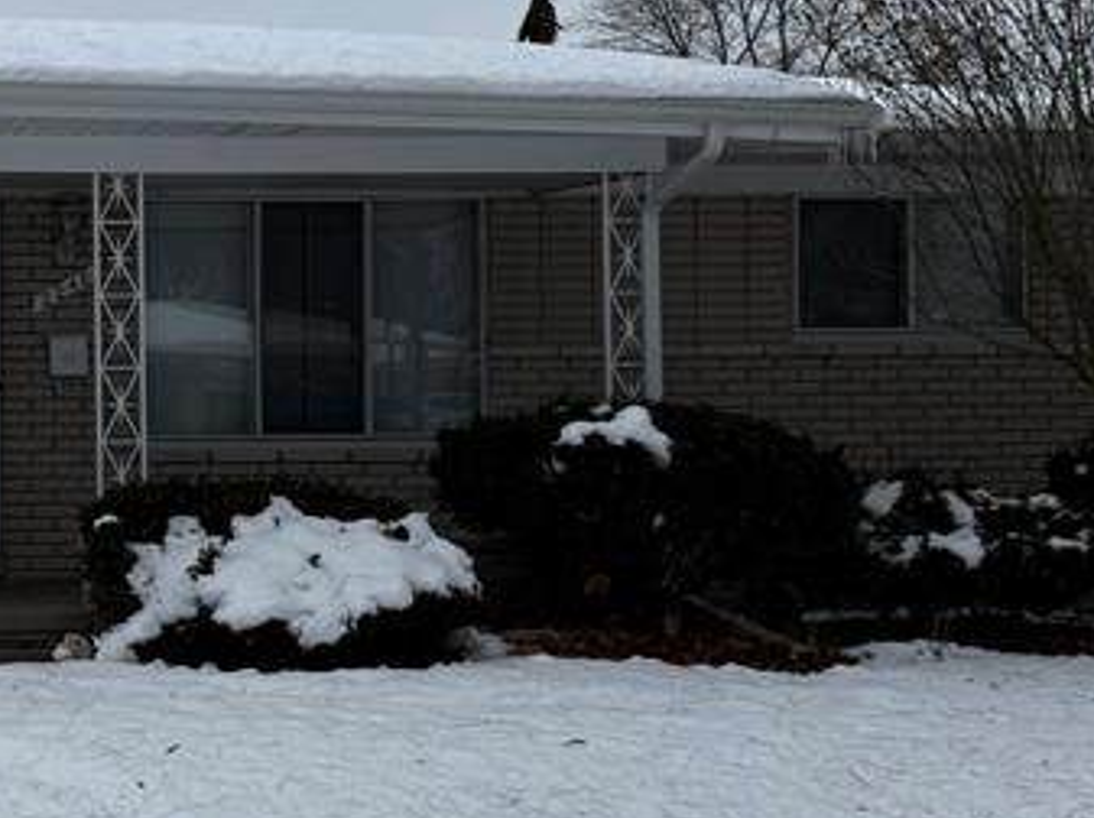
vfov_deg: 20.1
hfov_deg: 24.7
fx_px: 2305
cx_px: -143
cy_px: 396
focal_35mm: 73
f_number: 1.78
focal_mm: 6.76
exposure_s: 1/3953
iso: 80
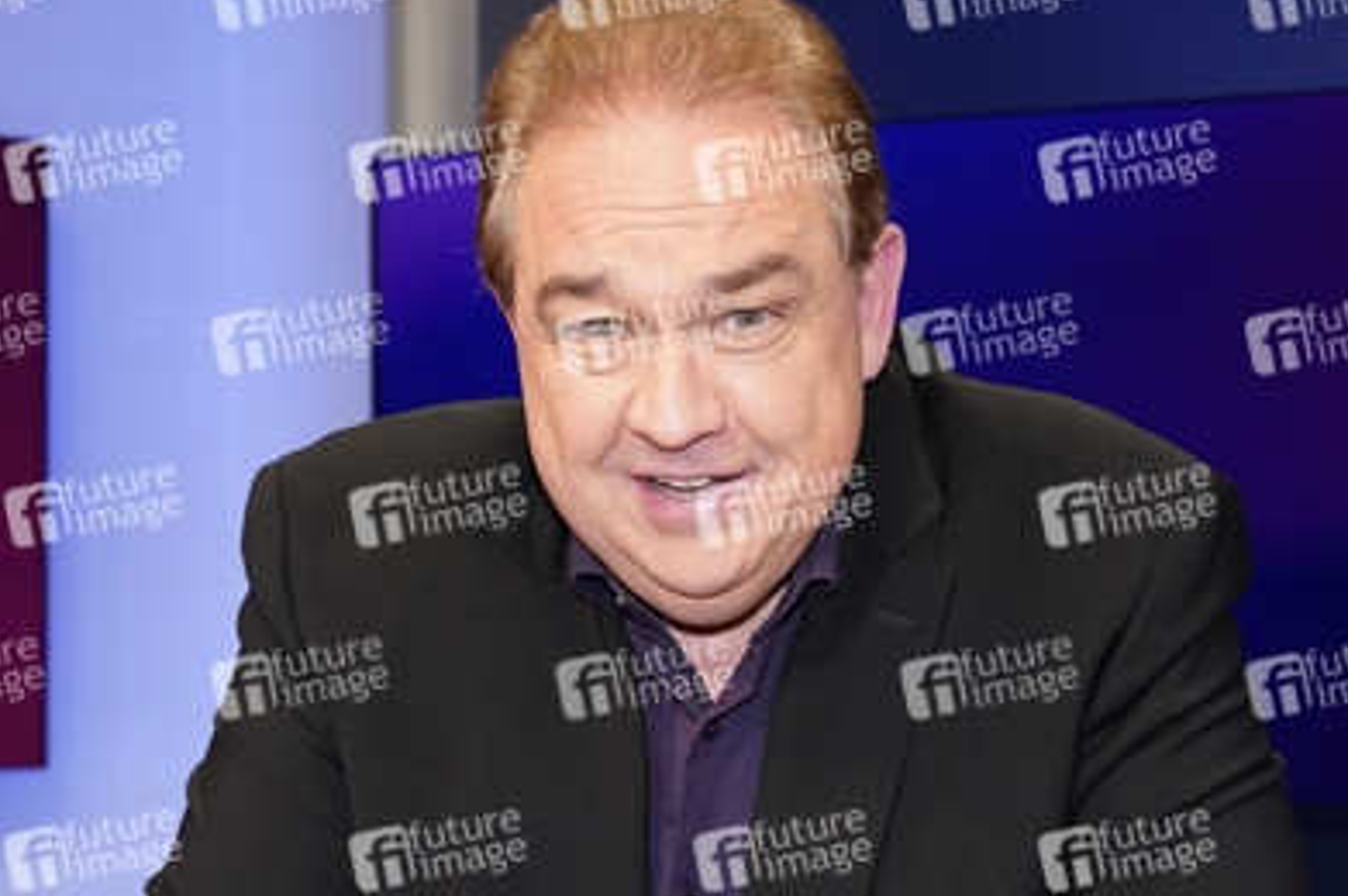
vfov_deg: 25.5
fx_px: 1983
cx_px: 691
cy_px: 420
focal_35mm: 53
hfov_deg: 37.5
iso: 2000
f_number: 5.6
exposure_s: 1/125
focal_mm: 46
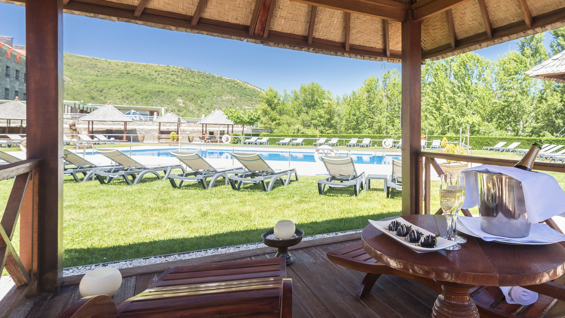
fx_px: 330
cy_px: 160
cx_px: 364
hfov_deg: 79.2
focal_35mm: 22
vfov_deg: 51.5
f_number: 8
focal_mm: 16
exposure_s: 1/125
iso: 800
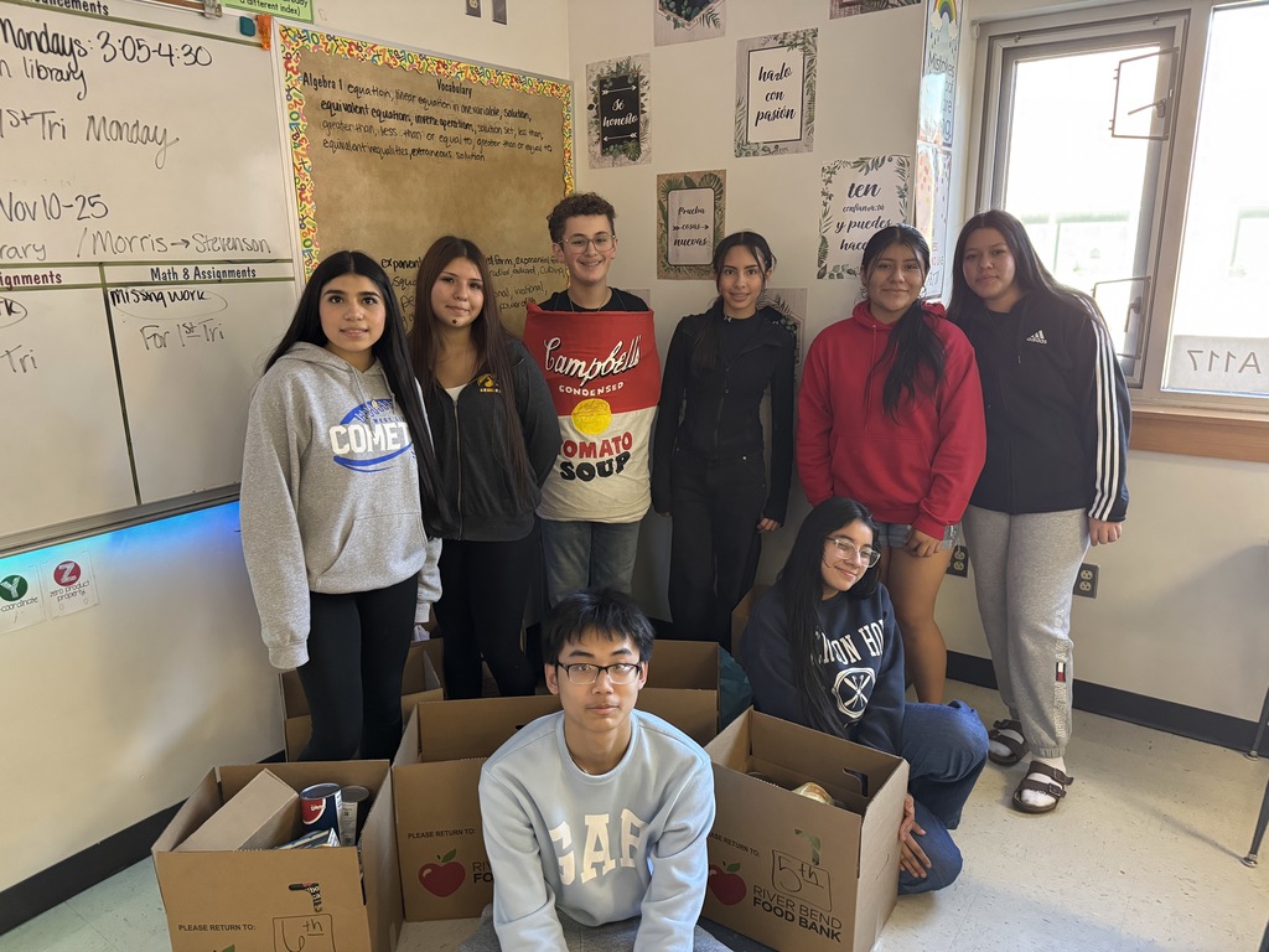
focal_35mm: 24
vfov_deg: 56.8
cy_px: 476
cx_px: 634
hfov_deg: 71.6
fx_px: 880
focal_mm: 6.76
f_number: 1.78
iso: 640
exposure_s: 1/60
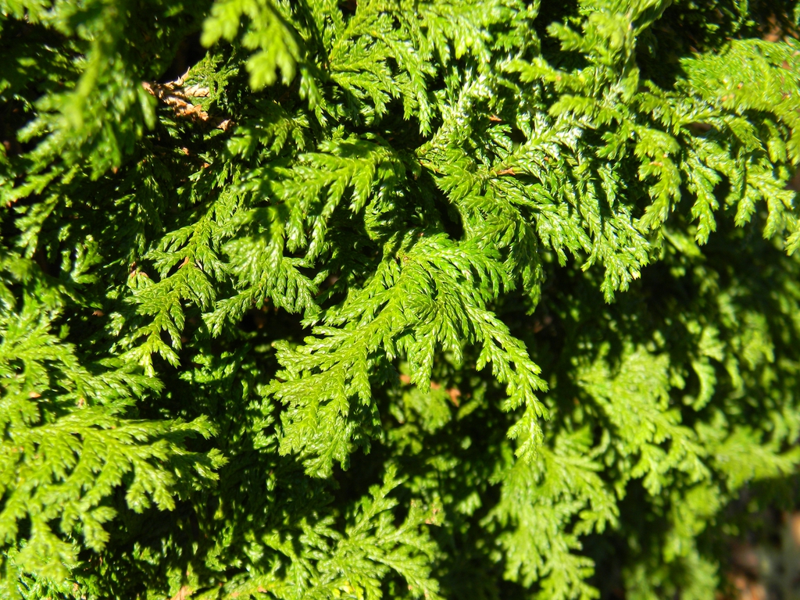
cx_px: 400
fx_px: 1086
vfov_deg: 30.9
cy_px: 300
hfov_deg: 40.4
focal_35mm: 47
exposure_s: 1/201
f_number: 3.9
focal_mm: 8.6
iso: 80
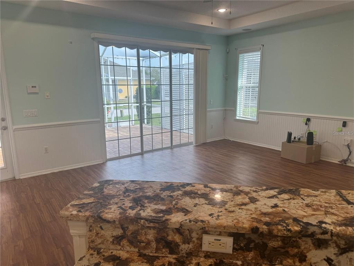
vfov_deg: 56.8
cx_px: 177
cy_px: 133
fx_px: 245
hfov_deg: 71.6
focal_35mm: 24
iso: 64
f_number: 1.78
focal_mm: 6.86
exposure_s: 1/120
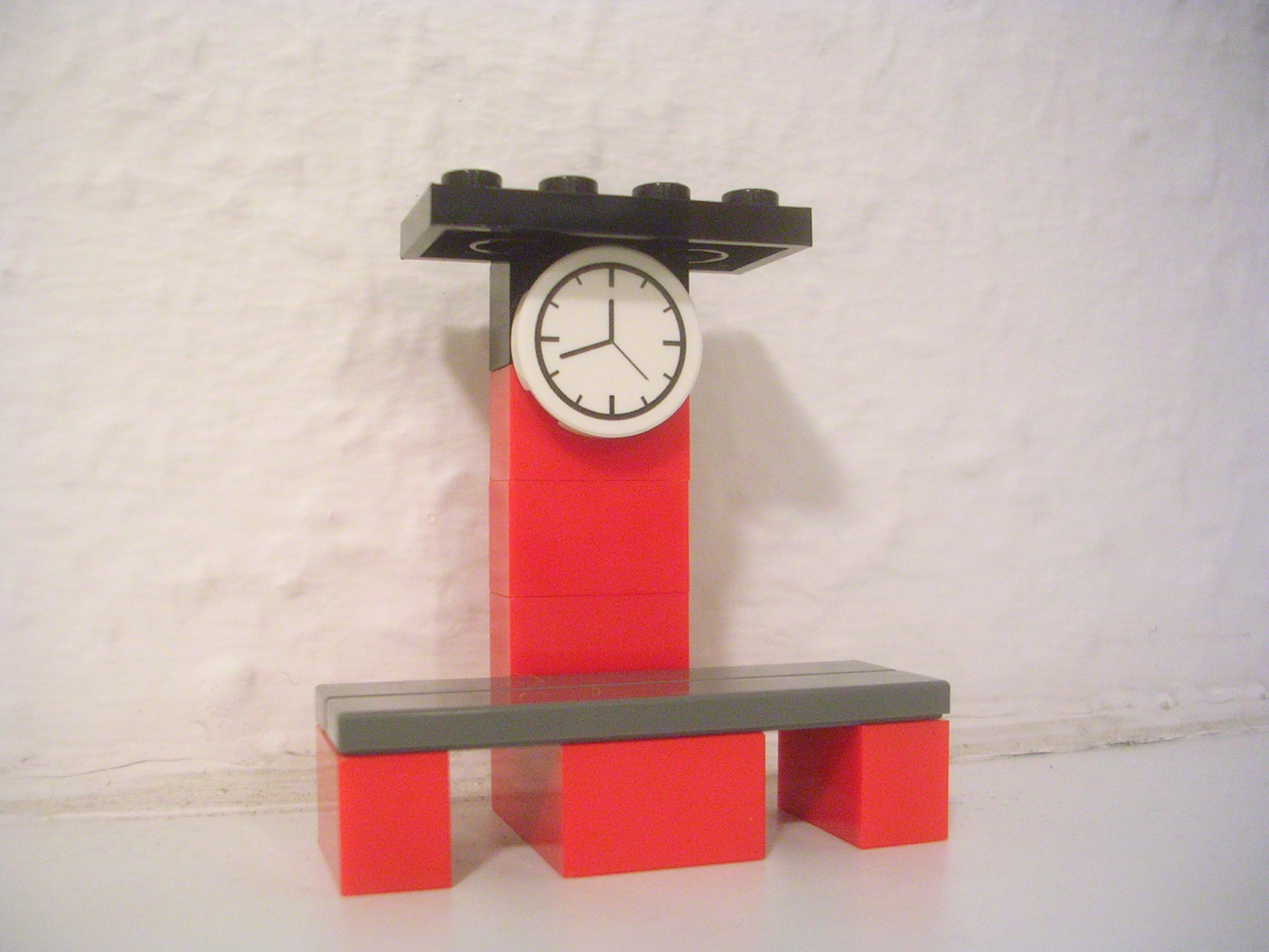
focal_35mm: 38
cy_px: 476
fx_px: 1393
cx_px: 634
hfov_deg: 49.0
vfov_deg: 37.7
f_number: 2.8
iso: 200
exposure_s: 1/3.8
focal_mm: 5.8
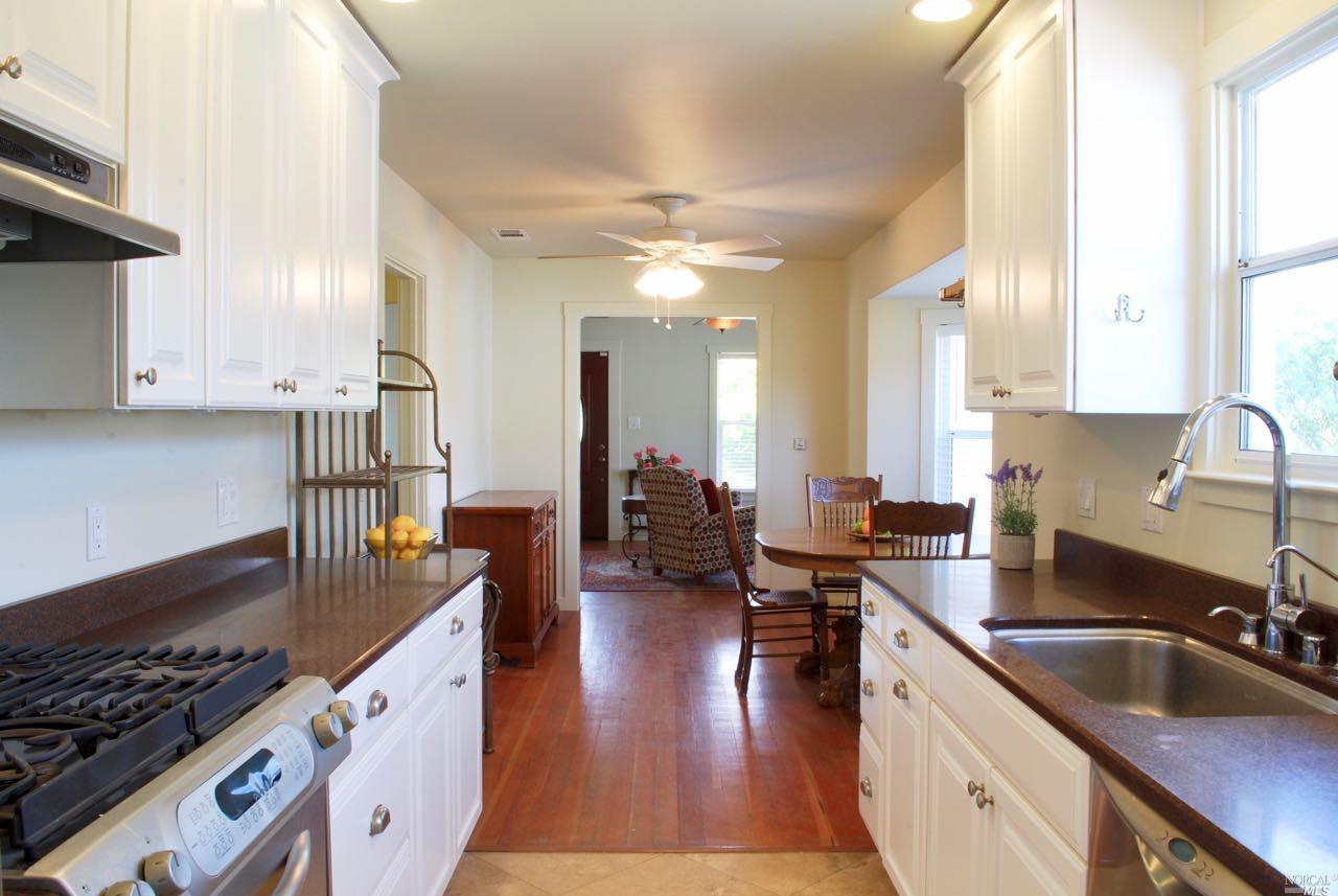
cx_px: 669
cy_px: 448
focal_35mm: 27
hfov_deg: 67.3
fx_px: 1005
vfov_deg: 48.1
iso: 100
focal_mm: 18
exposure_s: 1
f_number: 20
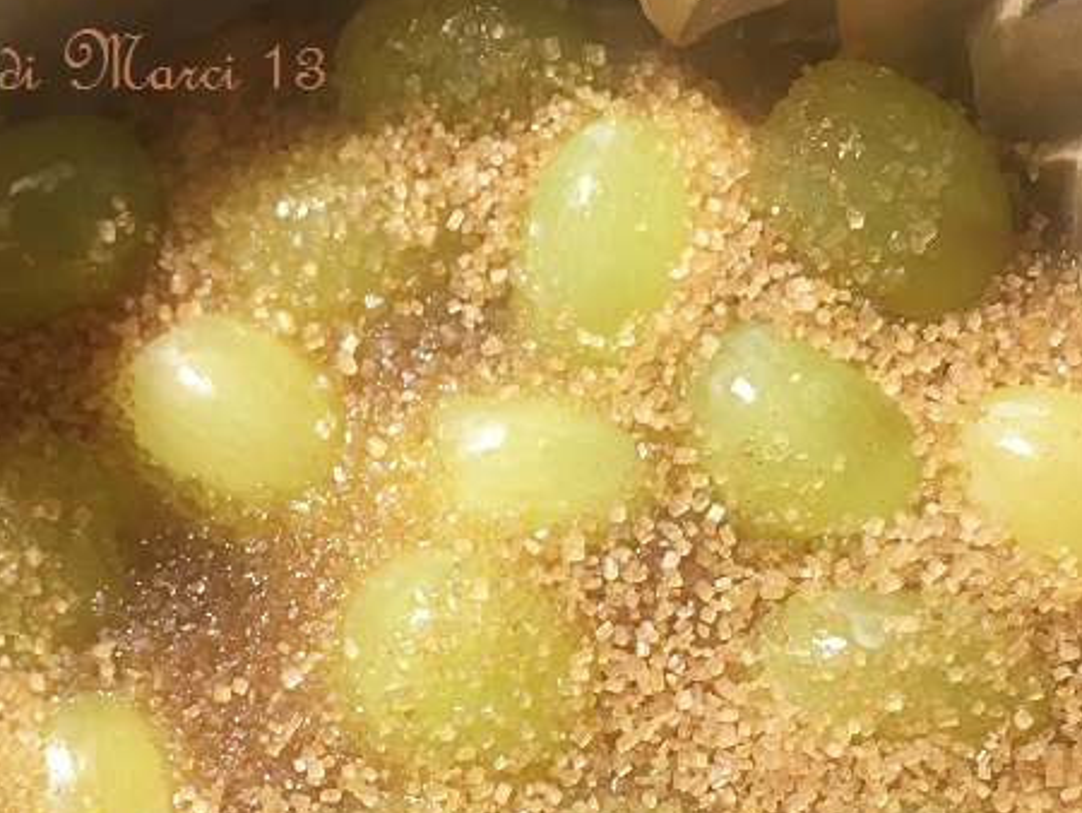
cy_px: 735
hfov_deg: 33.1
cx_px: 447
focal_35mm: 58
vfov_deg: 24.5
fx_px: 1814
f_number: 2.2
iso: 40
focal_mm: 4.15
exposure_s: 1/33
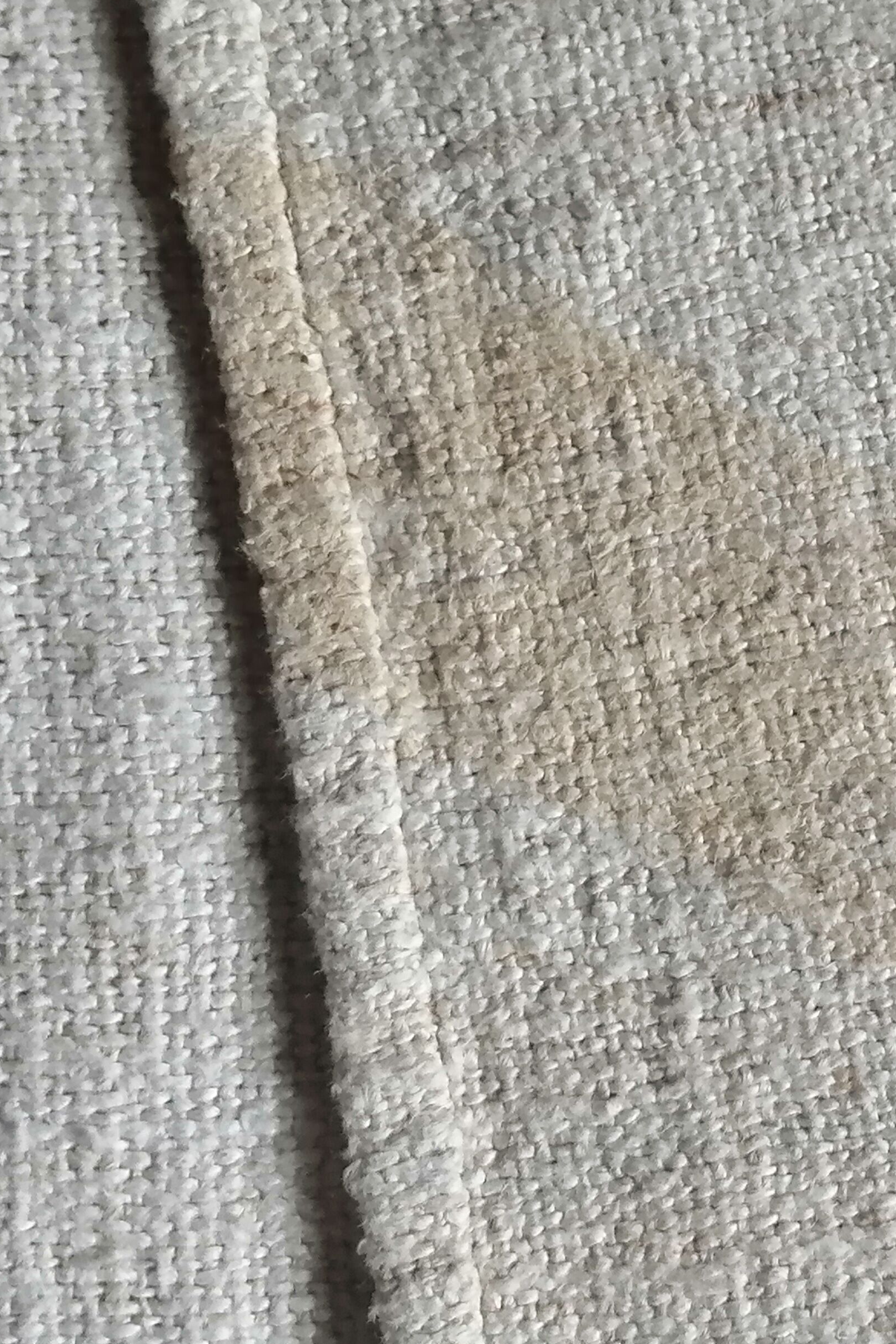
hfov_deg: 16.8
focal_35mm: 80
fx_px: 2986
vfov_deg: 25.4
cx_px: 794
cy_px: 672
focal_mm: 3.95
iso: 250
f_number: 1.8
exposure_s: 1/33.3
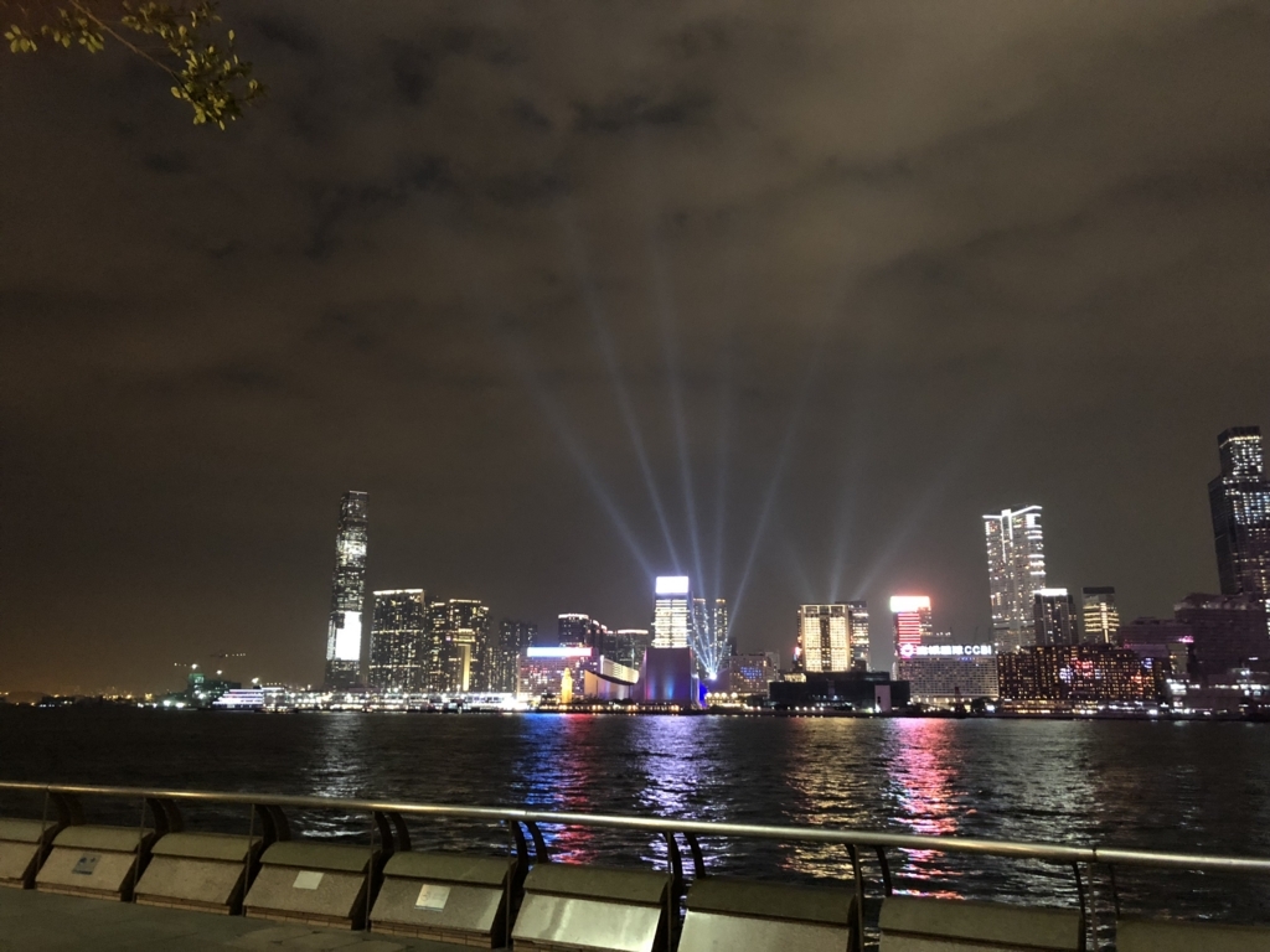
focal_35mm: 28
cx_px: 635
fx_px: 1027
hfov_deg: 63.4
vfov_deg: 49.7
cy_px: 476
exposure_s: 1/4
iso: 160
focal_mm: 4
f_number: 1.8
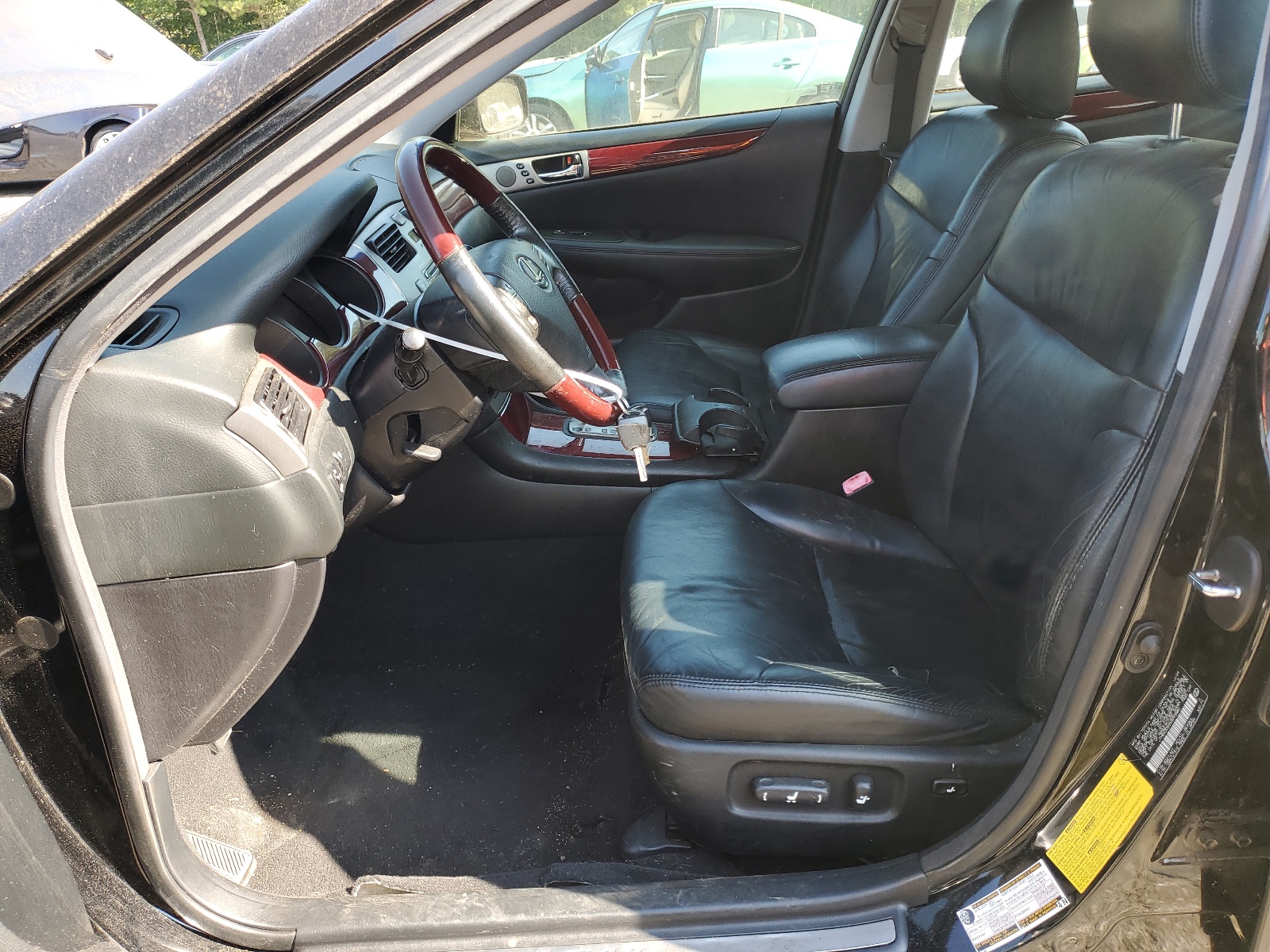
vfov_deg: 53.1
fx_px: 954
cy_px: 476
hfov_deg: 67.3
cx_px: 635
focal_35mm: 26
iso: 50
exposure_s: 1/196
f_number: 1.5
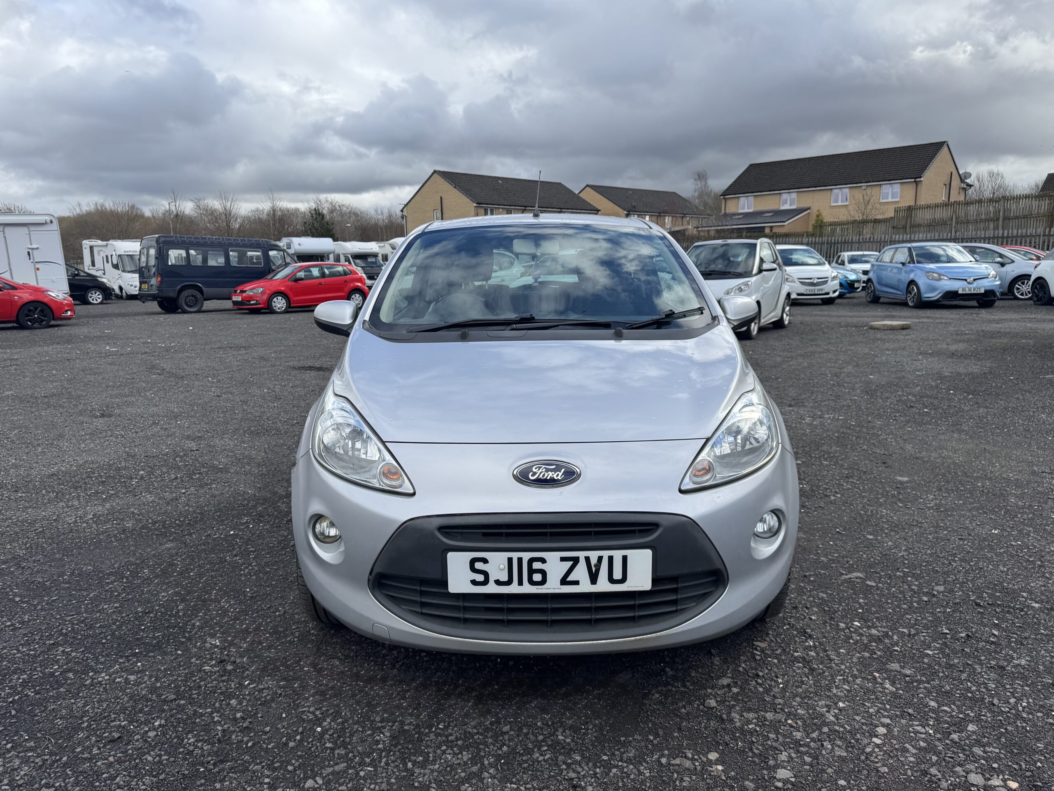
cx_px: 527
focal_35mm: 24
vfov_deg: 56.8
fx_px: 731
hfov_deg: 71.6
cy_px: 396
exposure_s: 1/2833
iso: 80
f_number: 1.78
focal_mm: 6.76
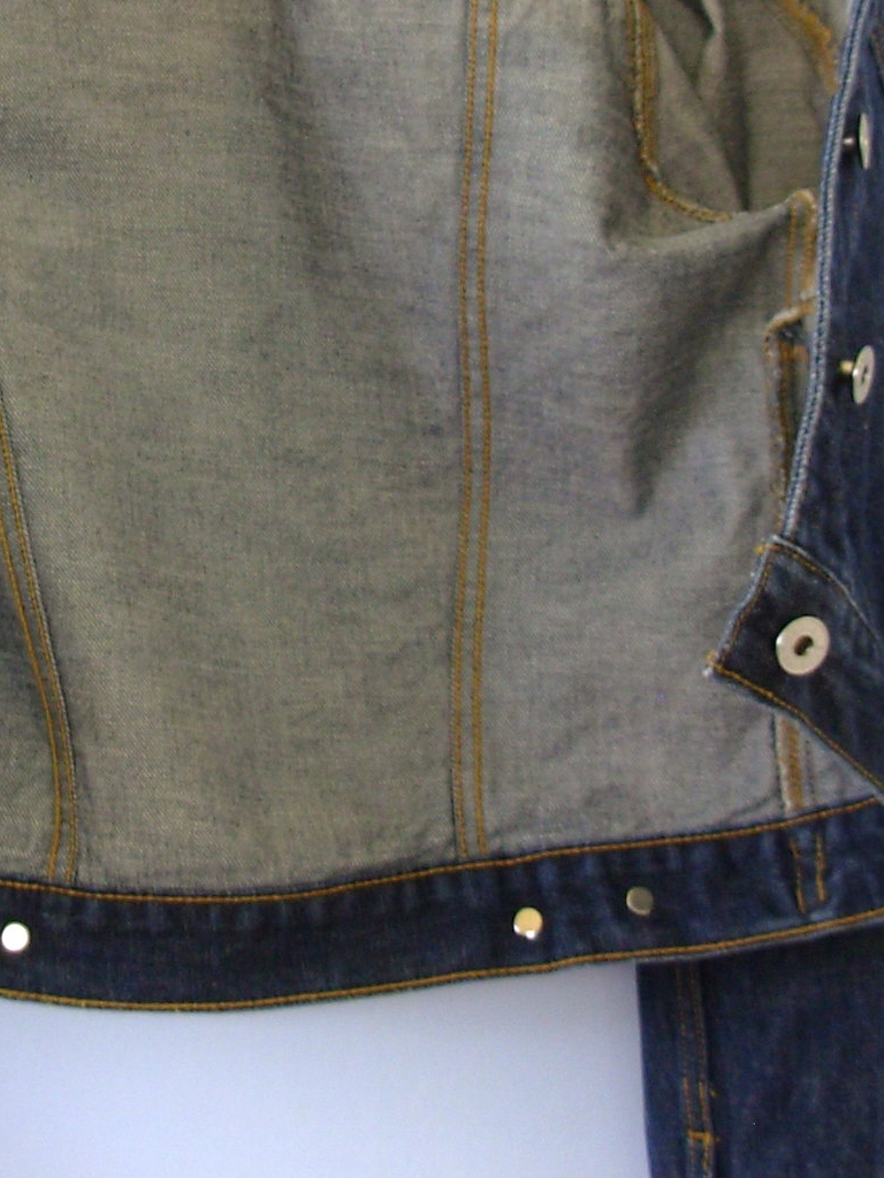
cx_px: 198
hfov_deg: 15.5
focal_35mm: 95
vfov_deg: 20.5
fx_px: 3235
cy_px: 344
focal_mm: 6.3
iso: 50
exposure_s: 1/15.5
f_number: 2.9
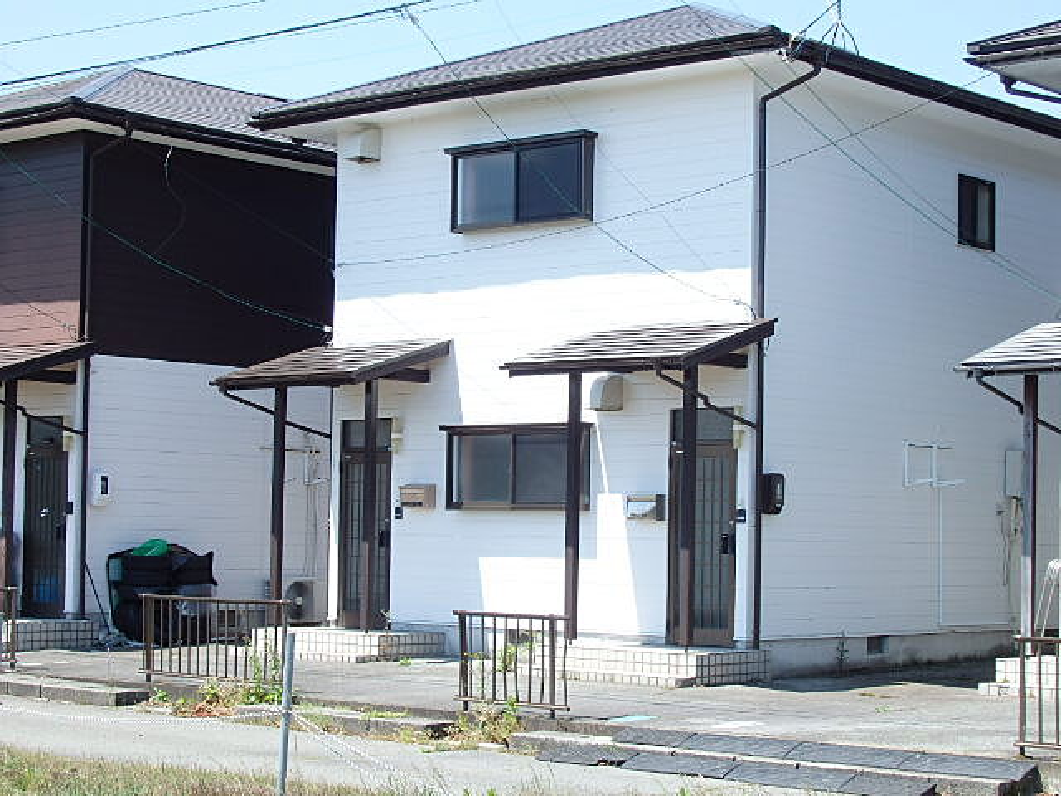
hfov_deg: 29.4
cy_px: 398
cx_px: 530
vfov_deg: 22.3
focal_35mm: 66
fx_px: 2023
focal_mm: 11.9
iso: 125
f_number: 4.4
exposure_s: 1/320
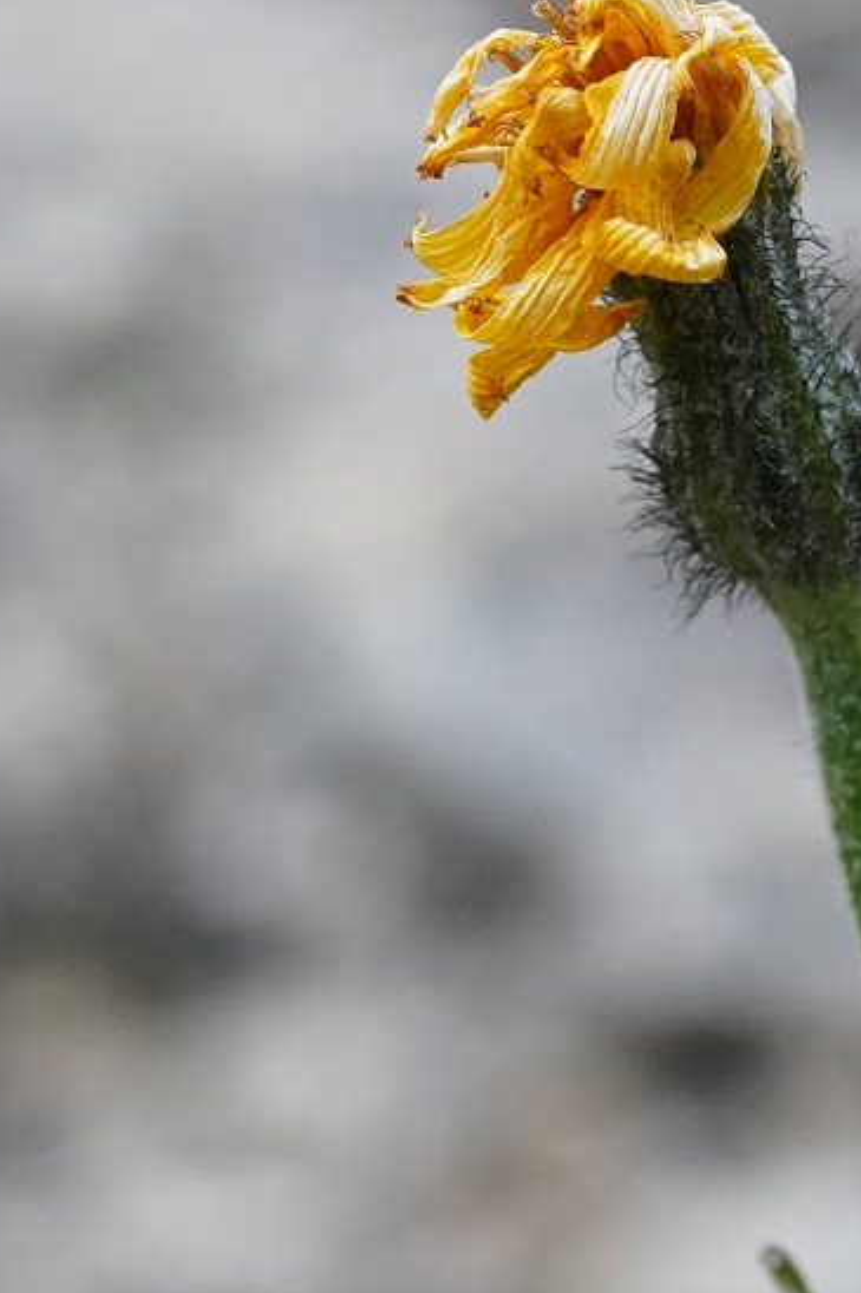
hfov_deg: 4.0
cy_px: 812
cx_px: 443
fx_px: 12384
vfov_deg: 6.0
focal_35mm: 345
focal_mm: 90
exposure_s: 1/320
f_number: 8
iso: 3200
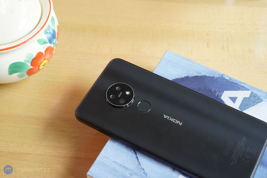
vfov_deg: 24.6
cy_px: 89
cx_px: 134
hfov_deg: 36.2
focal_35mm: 55
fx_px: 408
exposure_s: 1/160
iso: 12800
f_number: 7.1
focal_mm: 55
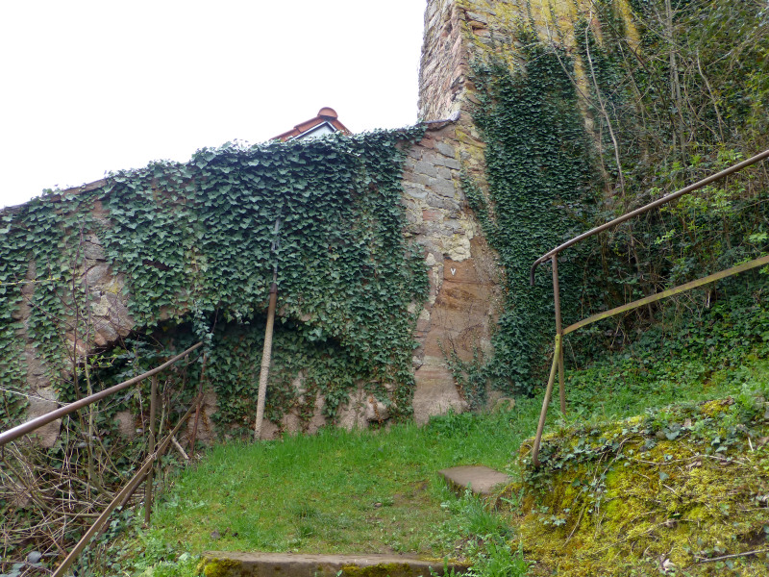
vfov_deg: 54.9
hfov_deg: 69.4
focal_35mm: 25
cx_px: 384
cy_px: 288
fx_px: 555
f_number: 3.3
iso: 100
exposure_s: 1/125
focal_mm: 4.3
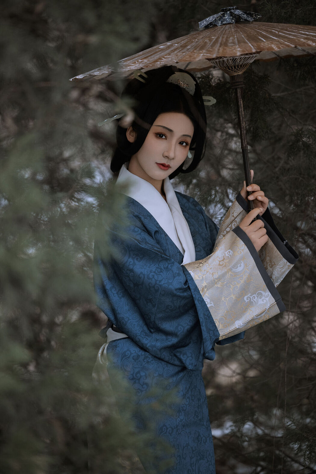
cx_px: 158
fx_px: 2146
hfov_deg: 8.4
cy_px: 237
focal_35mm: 163
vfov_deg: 12.6
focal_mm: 163
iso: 100
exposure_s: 1/160
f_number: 2.8
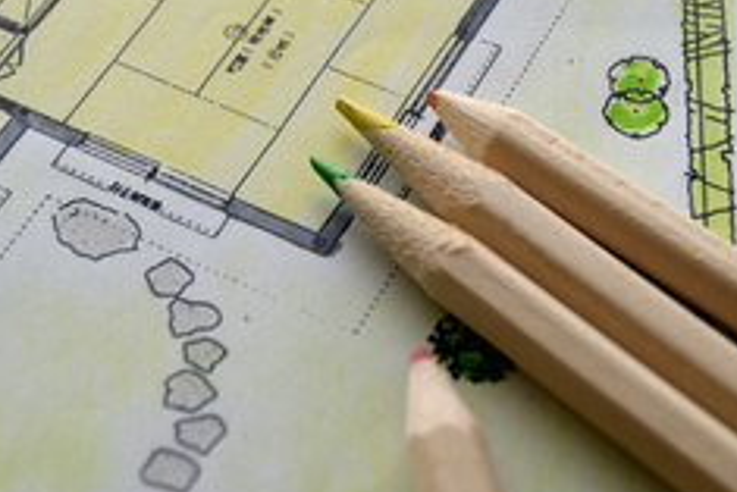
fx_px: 2212
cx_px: 384
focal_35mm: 108
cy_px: 105
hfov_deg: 18.9
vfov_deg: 12.6
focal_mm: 40
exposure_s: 1/30
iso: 100
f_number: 6.3
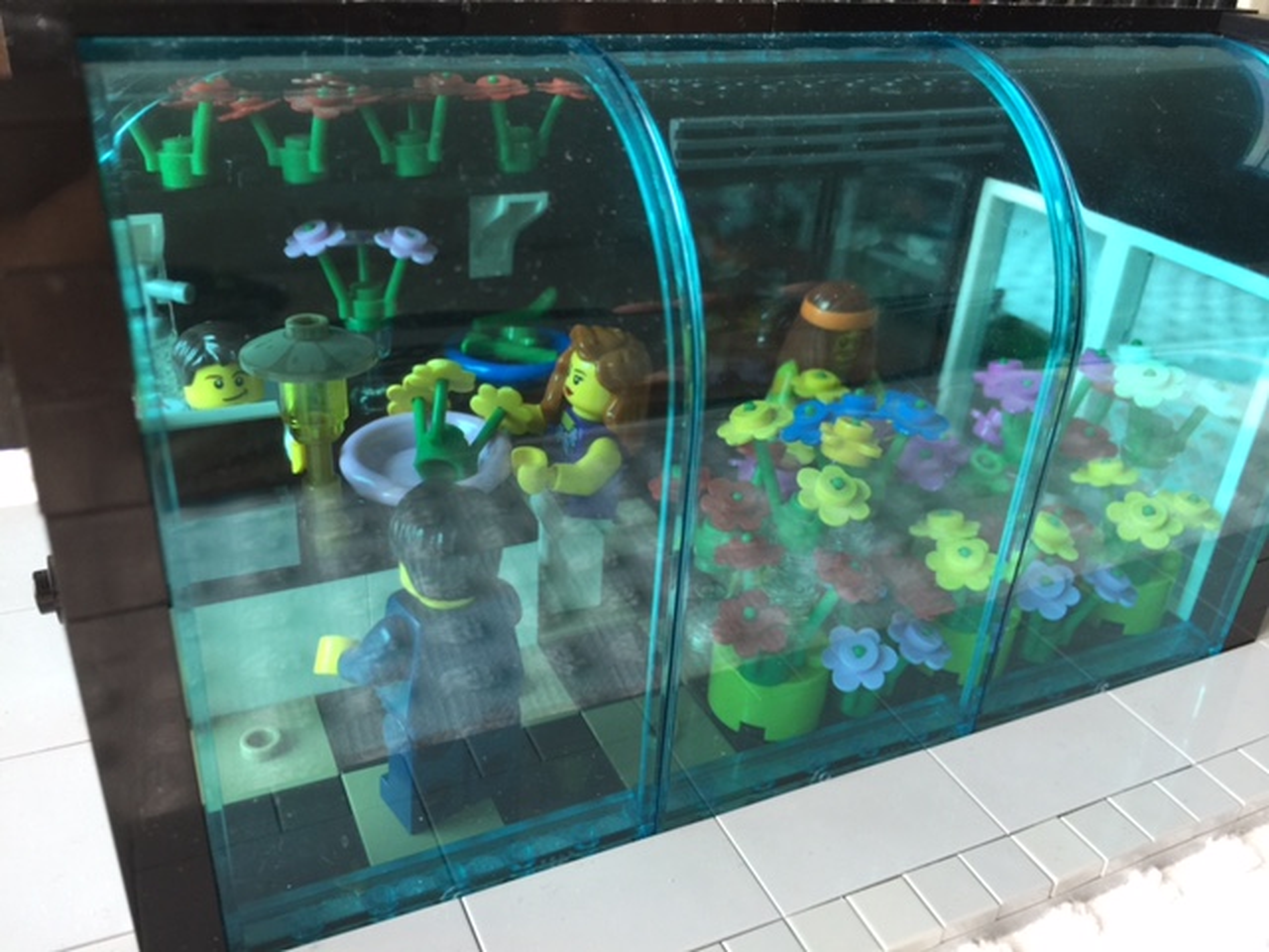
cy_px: 476
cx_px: 634
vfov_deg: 48.2
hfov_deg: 61.7
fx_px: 1063
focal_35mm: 29
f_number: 2.2
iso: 32
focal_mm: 4.15
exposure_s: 1/15
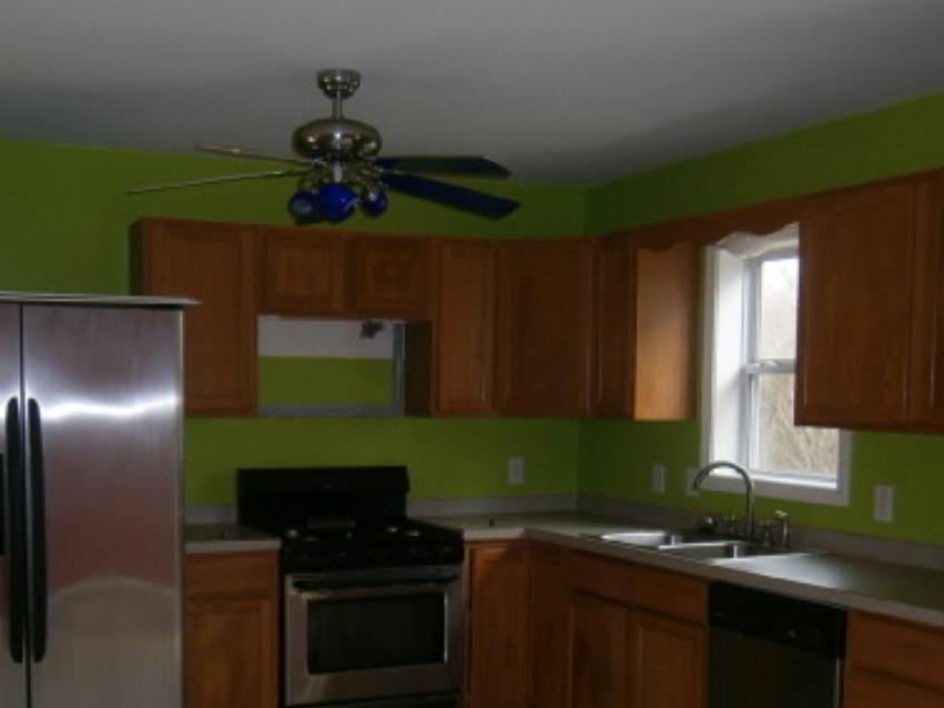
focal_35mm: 44
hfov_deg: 42.9
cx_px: 427
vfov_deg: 32.3
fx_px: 1200
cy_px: 528
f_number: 2.8
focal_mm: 4.7
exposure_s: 1/30
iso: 125
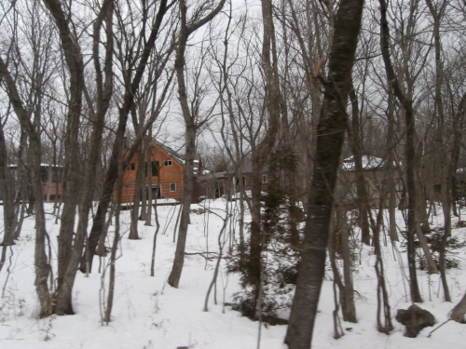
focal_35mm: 24
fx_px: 323
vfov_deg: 56.8
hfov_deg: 71.6
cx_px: 233
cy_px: 174
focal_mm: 4.2
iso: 100
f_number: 3
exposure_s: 1/640
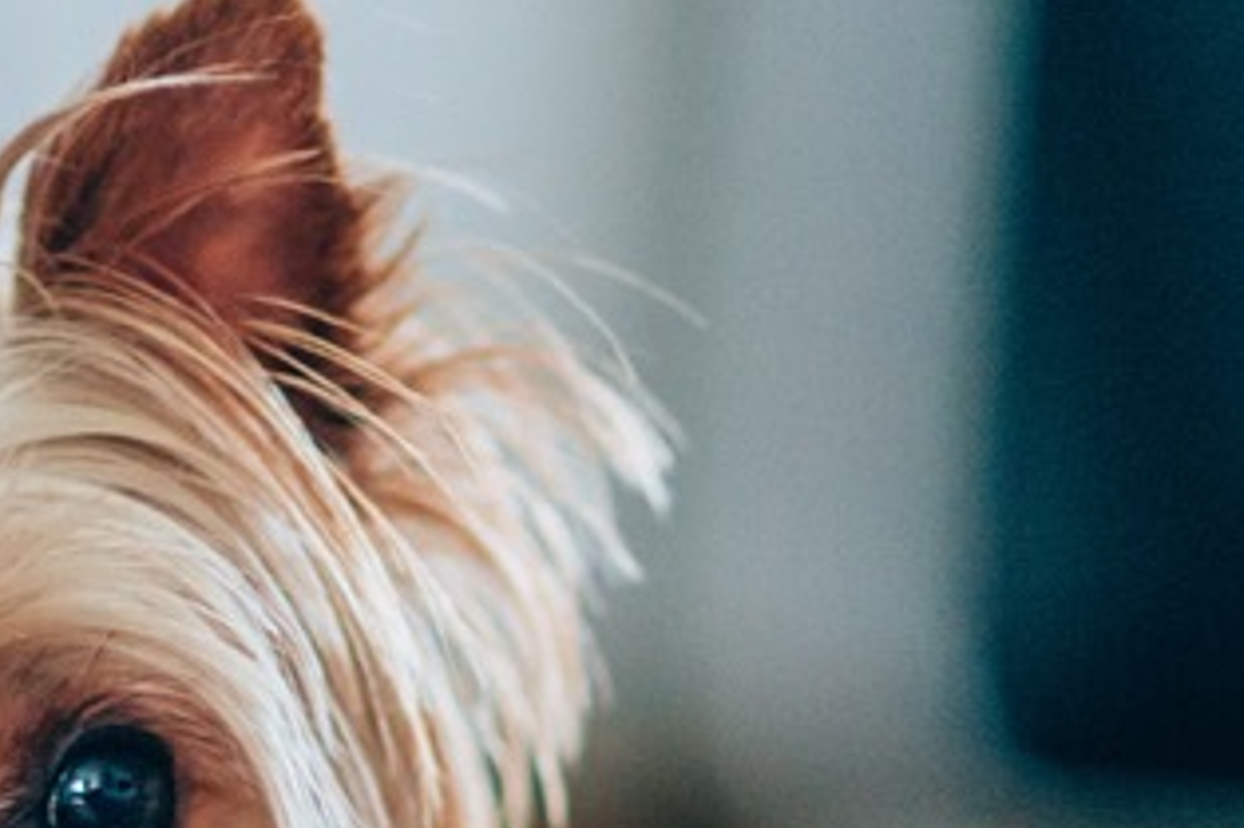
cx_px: -48
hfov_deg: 6.3
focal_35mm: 325
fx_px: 11224
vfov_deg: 4.2
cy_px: 1074
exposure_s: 1/200
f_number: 1.7
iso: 1600
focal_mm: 85
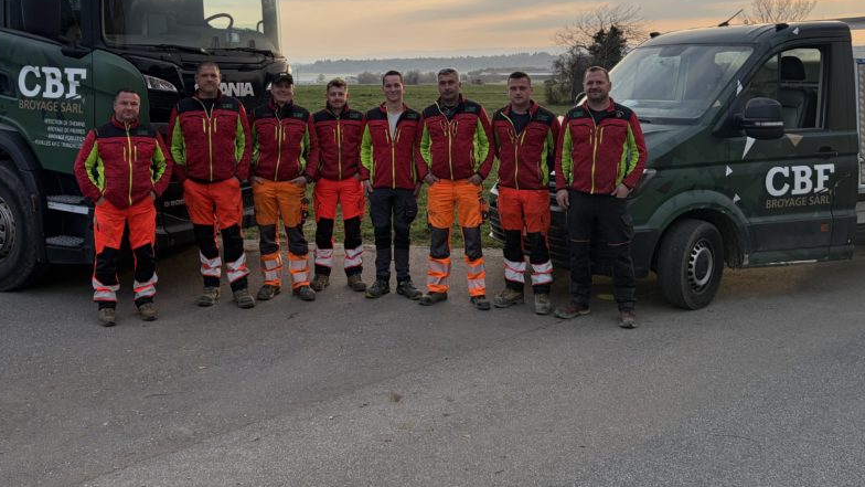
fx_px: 849
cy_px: 126
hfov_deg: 53.9
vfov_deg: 31.5
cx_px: 380
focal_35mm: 37
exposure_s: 1/987
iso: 64
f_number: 1.6
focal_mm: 5.96
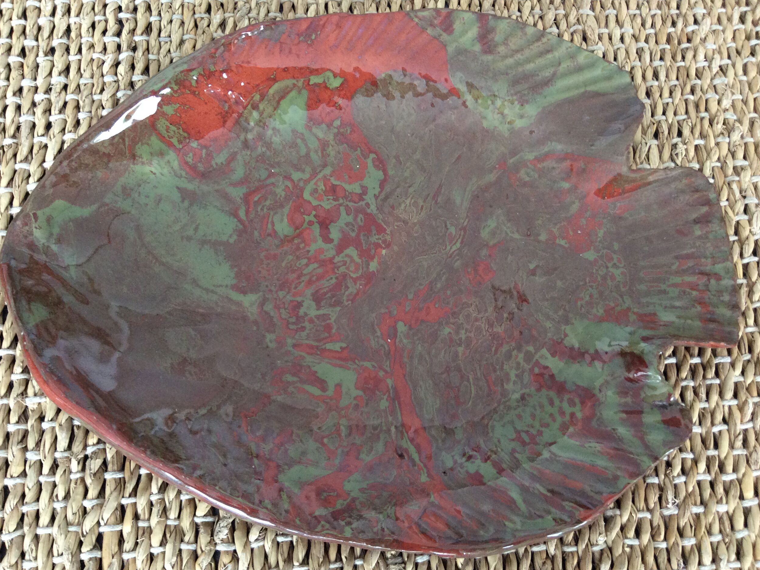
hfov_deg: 55.4
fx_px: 724
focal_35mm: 33
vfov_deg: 42.9
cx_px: 374
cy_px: 287
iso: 125
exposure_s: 1/25
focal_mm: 3.3
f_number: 2.4
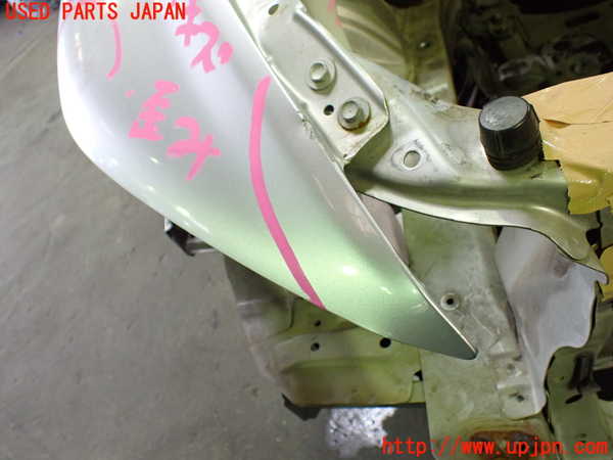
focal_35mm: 30
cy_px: 230
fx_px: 531
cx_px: 306
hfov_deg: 60.0
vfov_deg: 46.8
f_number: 2.3
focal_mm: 5.4
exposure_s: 1/100
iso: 800
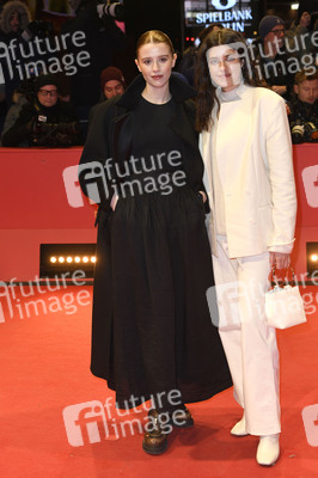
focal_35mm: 52
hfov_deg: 25.9
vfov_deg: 38.2
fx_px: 690
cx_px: 159
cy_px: 239
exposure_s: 1/250
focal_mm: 52
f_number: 4.5
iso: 800
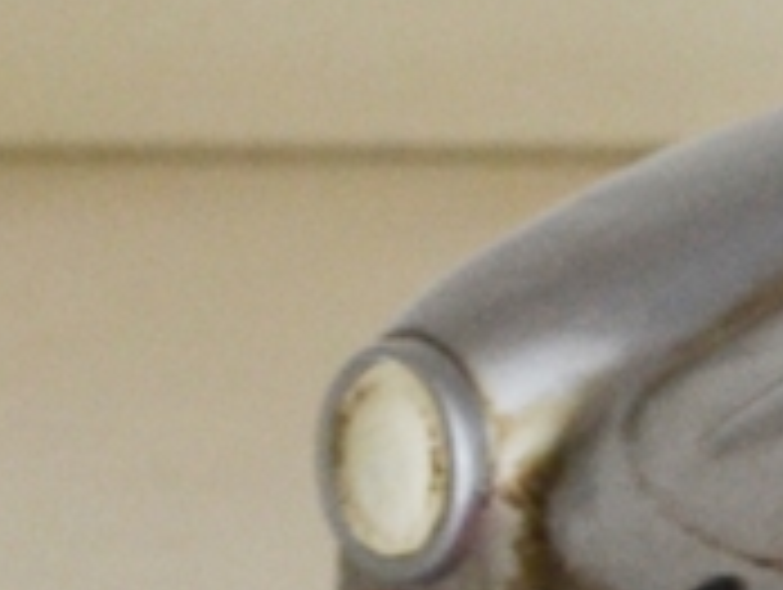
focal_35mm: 456
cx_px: 1926
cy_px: 295
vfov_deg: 3.3
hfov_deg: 4.2
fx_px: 10323
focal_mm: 55
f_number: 5.6
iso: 800
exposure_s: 1/50
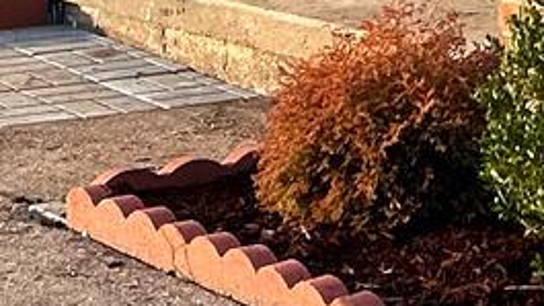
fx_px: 3159
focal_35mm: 219
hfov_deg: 9.6
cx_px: 817
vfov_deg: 5.4
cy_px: -347
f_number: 1.5
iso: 50
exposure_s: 1/1597
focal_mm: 5.7
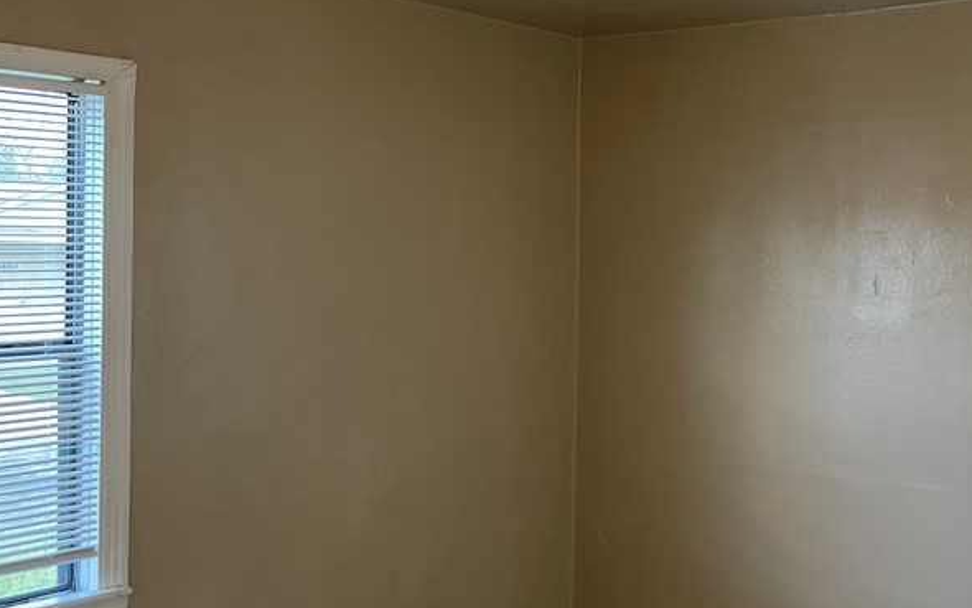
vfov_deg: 28.0
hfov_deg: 41.5
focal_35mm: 46
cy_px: 254
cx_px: 783
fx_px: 1219
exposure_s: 1/120
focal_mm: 5.1
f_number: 1.6
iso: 100
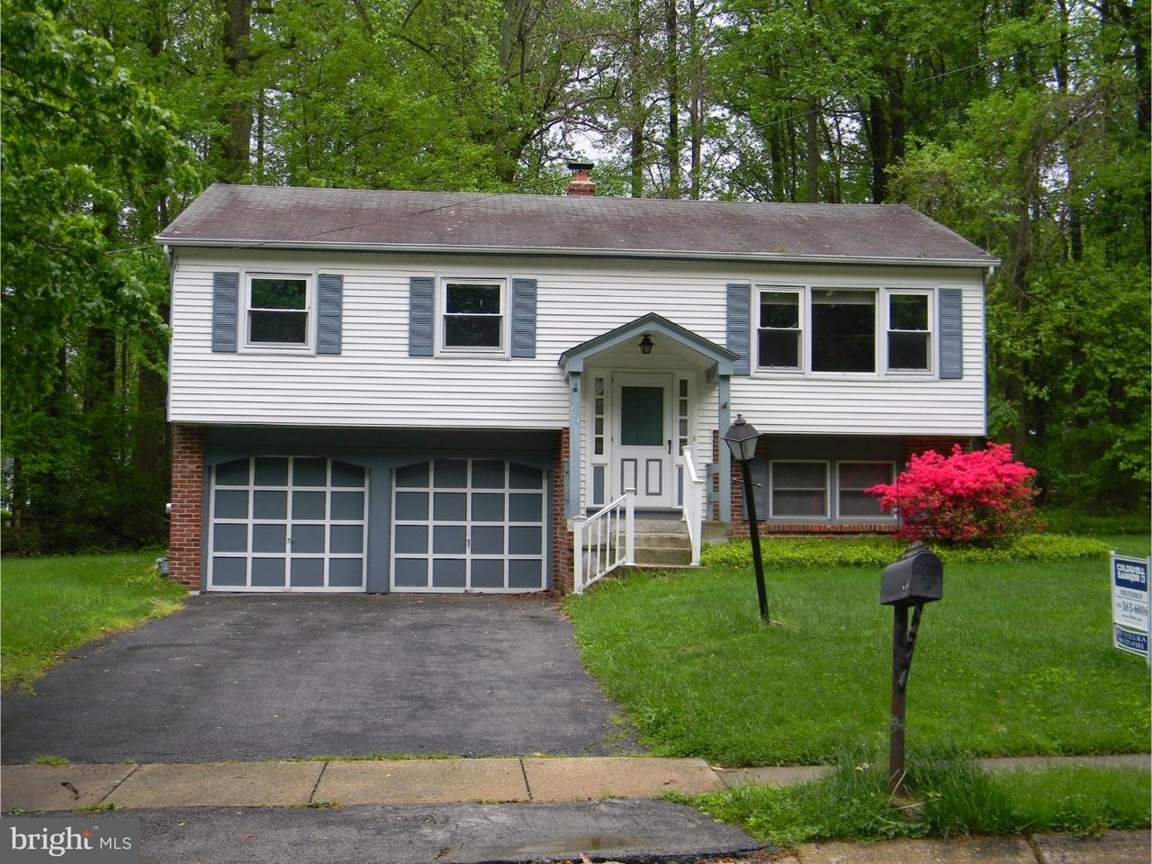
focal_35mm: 41
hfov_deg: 45.8
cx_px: 576
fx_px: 1364
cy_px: 432
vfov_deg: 35.1
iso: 112
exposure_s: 1/307
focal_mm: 7.3
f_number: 3.8
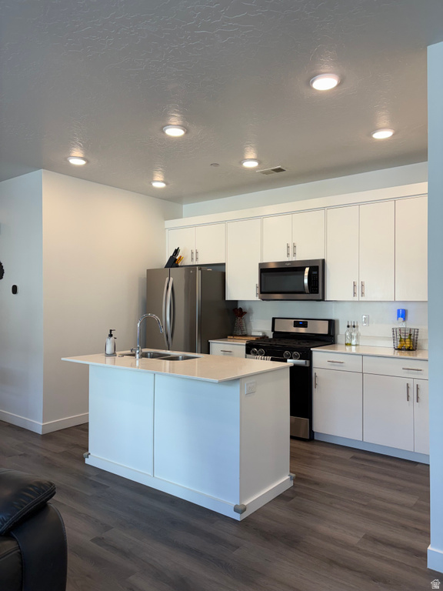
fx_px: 444
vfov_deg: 67.3
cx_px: 222
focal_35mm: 26
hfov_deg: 53.1
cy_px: 296
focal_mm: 5.96
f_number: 1.6
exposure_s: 1/120
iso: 40
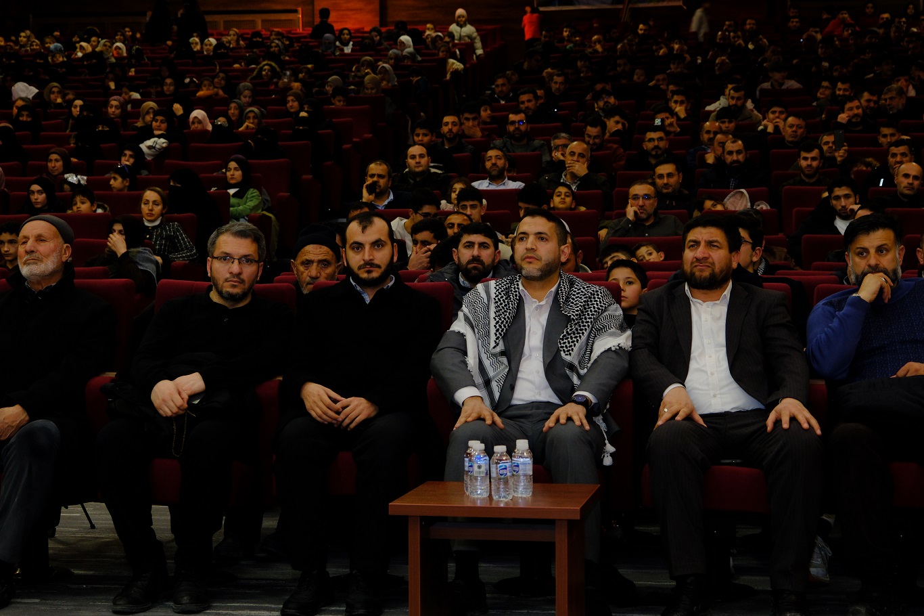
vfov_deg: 21.9
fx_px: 1591
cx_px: 462
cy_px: 308
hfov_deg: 32.4
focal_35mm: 62
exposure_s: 1/20
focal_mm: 41.1
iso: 1250
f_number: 4
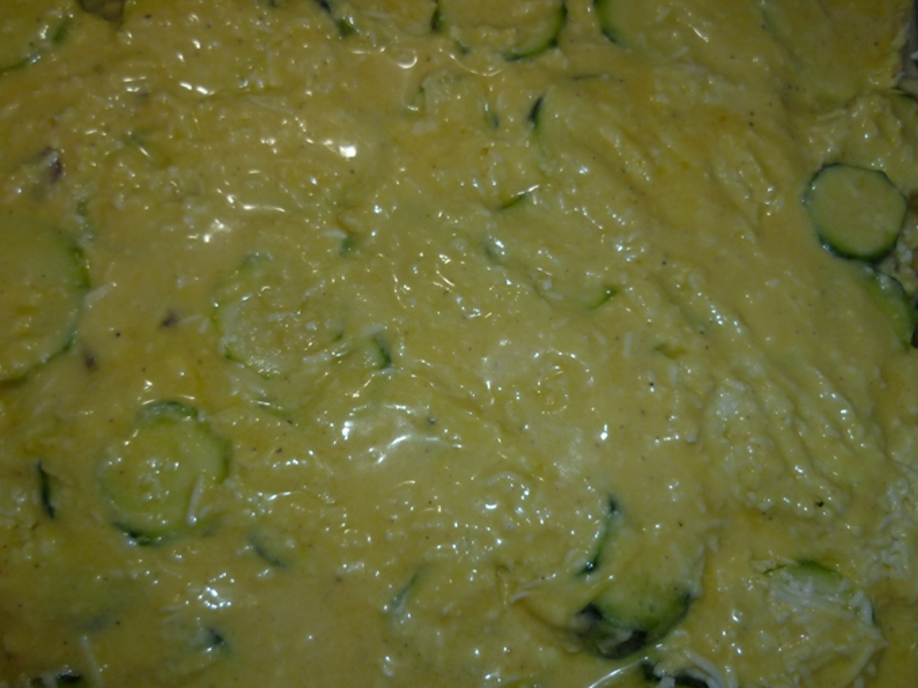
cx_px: 407
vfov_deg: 42.9
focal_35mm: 33
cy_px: 320
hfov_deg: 55.2
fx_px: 875
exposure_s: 1/30
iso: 100
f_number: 2.8
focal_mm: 5
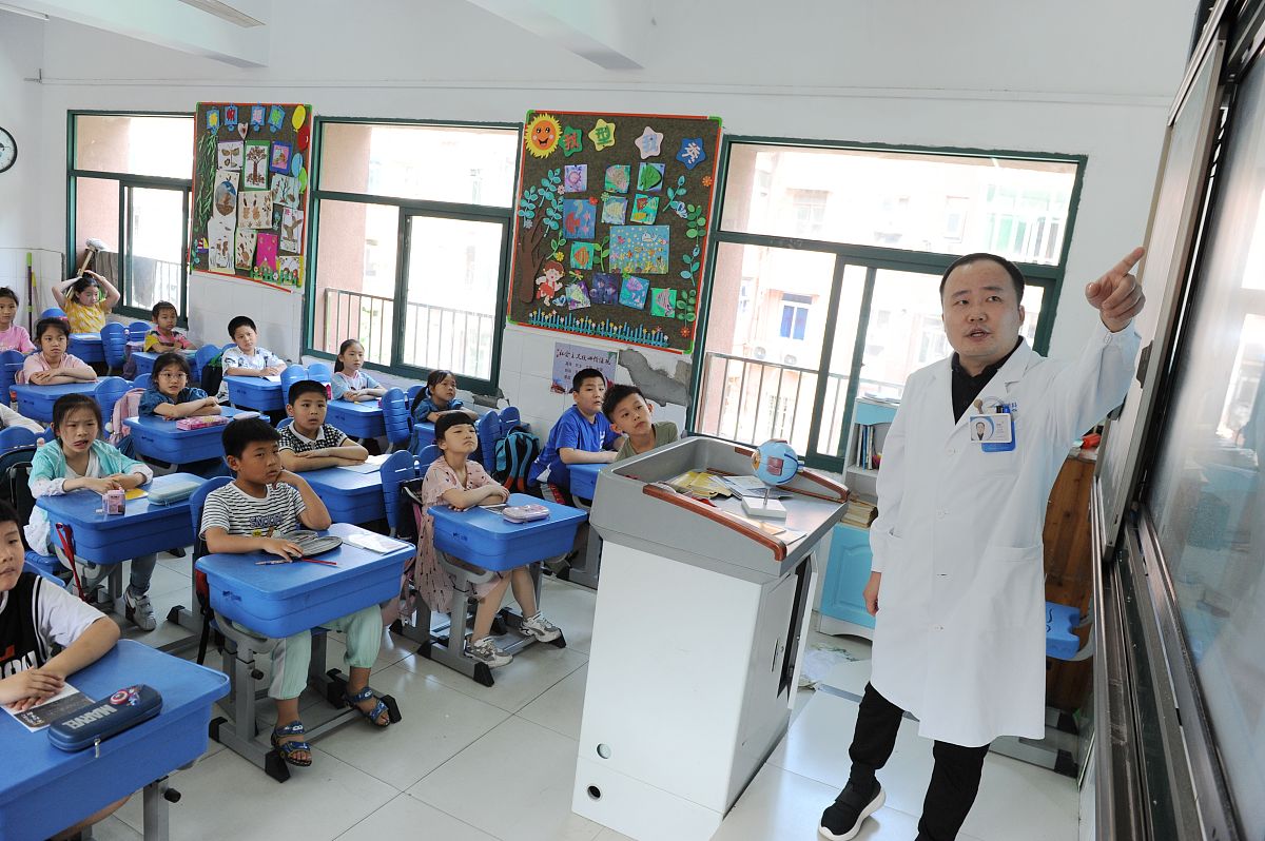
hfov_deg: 73.8
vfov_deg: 53.1
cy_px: 420
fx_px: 843
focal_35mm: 24
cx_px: 632
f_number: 5.6
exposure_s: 1/125
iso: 1000
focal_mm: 24
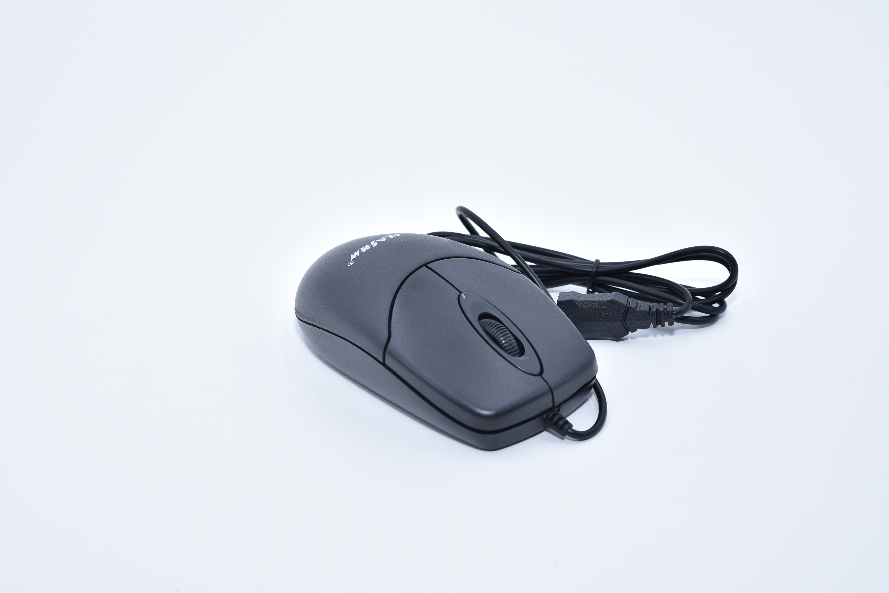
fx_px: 2100
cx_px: 444
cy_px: 296
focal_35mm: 85
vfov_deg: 16.1
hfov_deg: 23.9
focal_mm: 85
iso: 400
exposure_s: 1/160
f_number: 8
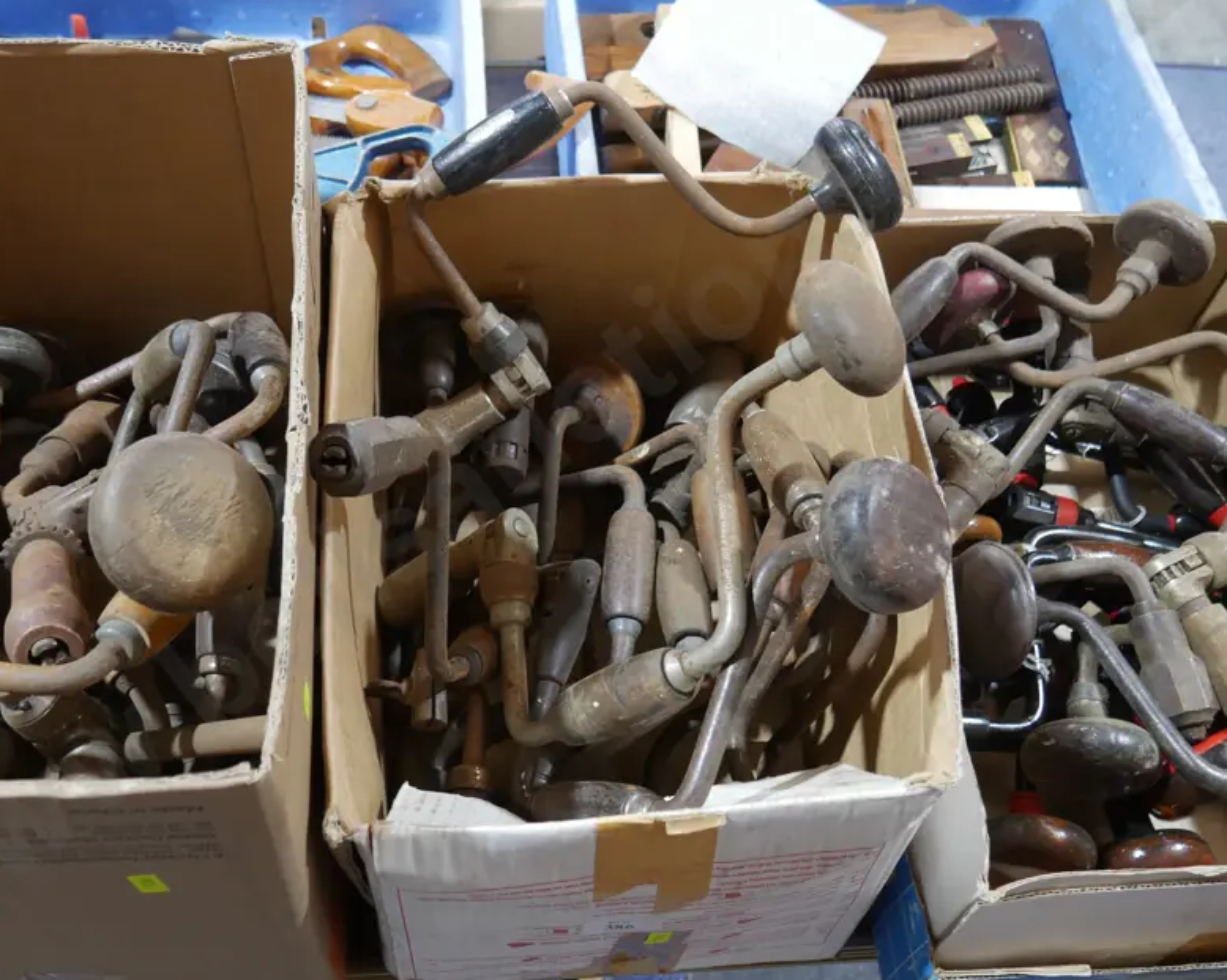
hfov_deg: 50.2
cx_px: 536
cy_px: 444
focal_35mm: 36
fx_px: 1307
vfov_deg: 41.1
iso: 640
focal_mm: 14
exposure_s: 1/60
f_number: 3.5
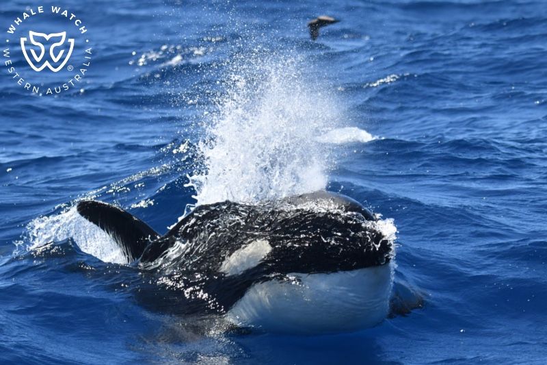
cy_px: 182
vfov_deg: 6.2
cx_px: 274
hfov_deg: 9.4
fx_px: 3342
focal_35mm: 220
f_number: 5.6
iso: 1250
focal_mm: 220
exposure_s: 1/8000
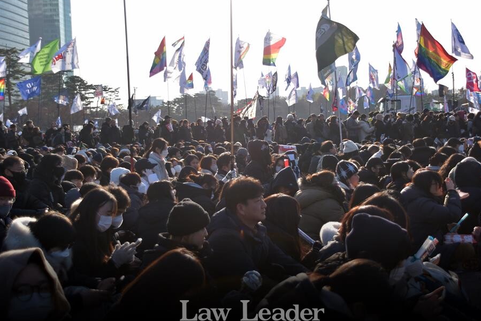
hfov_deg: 39.9
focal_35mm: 50
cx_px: 244
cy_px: 158
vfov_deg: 27.2
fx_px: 662
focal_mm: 29
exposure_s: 1/500
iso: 100
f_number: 4.5
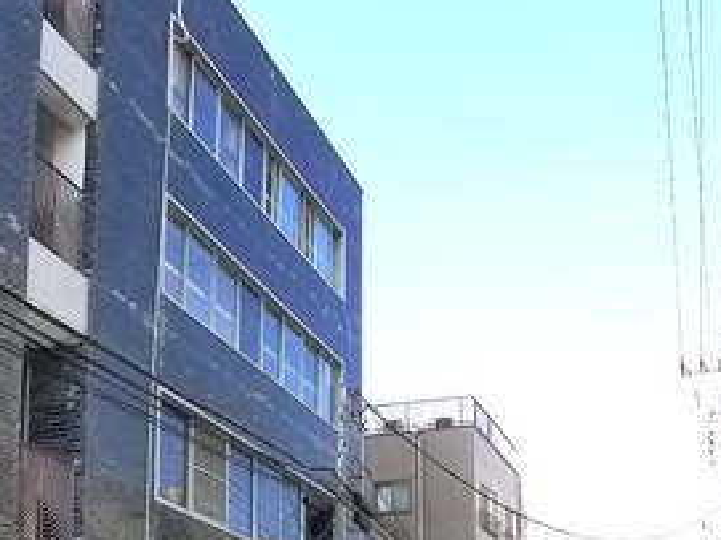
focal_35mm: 62
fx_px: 1291
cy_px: 688
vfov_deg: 21.5
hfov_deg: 30.1
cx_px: 628
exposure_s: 1/250
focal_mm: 5.1
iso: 400
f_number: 2.8
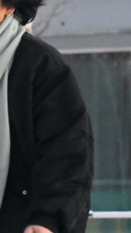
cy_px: 129
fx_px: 4483
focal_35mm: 727
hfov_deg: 1.7
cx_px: -10
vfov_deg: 3.0
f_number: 10
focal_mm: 185
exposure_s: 1/320
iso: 16000
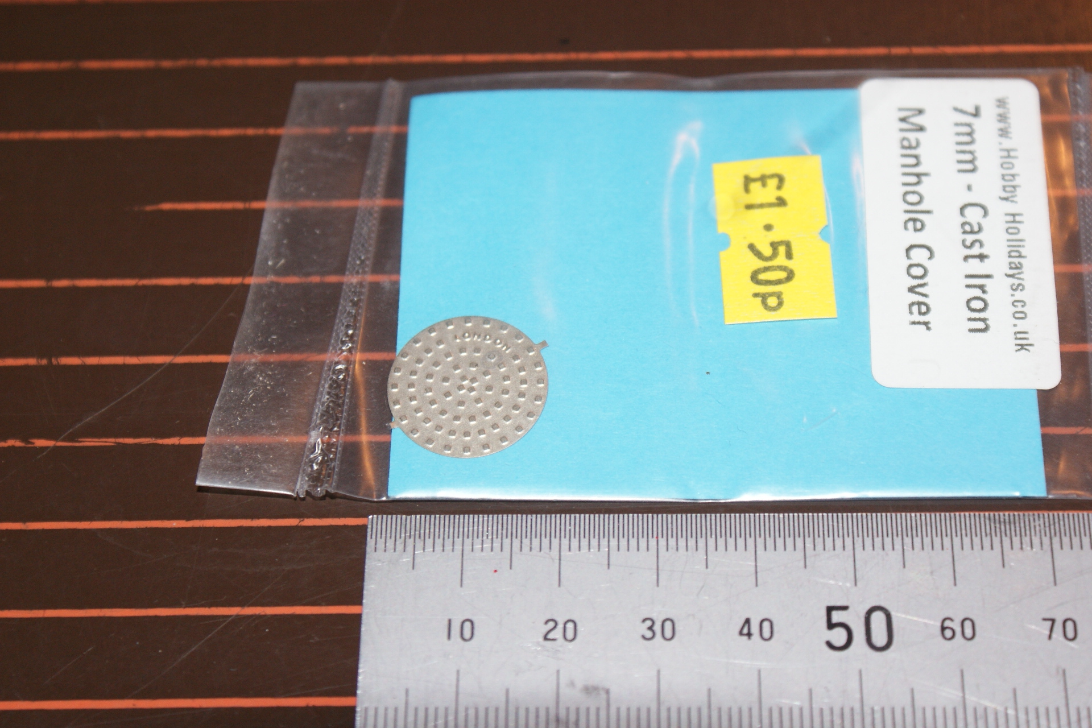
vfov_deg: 16.6
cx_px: 546
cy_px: 364
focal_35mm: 82
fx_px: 2502
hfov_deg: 24.6
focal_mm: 55
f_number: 6.3
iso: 400
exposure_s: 1/80
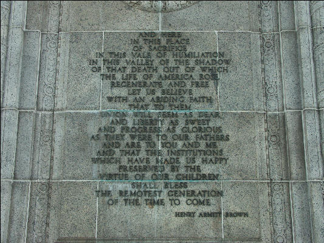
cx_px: 162
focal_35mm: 42
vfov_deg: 34.4
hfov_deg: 44.8
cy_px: 122
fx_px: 393
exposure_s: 1/100
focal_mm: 10.86
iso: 100
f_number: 4
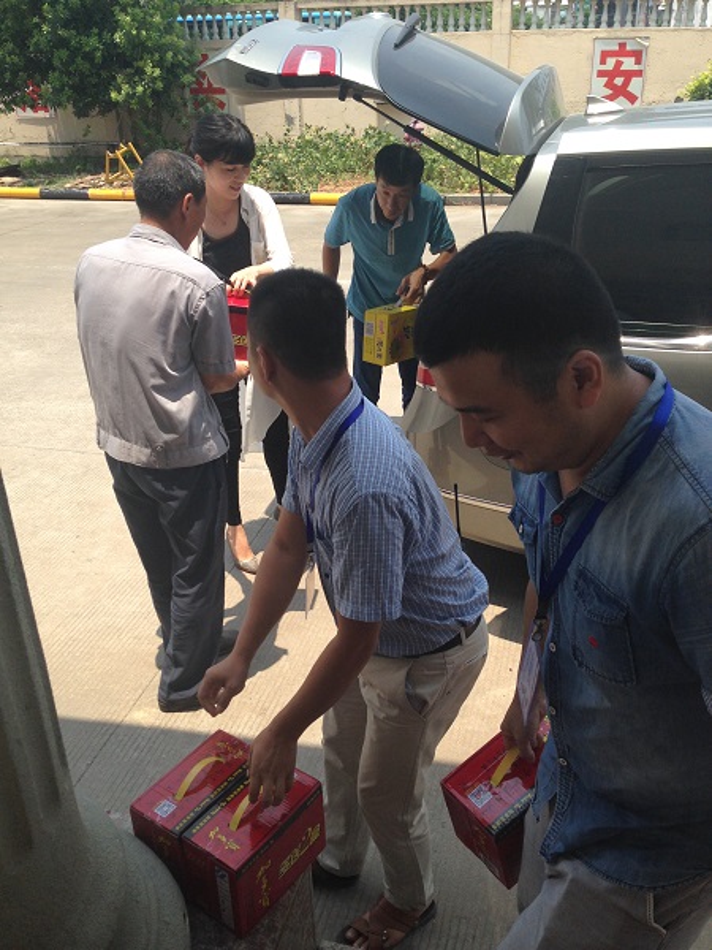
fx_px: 905
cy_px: 475
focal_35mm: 33
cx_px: 356
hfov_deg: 42.9
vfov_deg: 55.4
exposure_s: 1/968
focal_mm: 4.12
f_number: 2.4
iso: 50
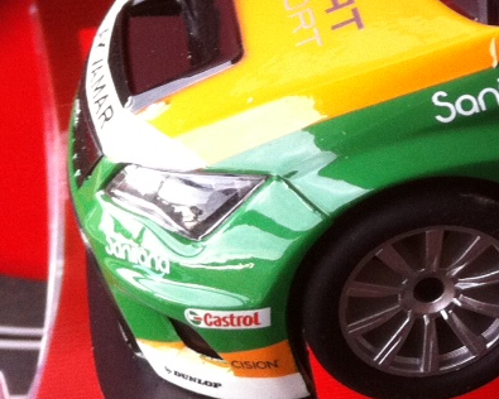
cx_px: 811
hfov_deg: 15.4
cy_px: 61
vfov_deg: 13.7
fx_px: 1654
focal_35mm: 112
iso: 125
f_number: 2.8
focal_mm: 3.85
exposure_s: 1/120
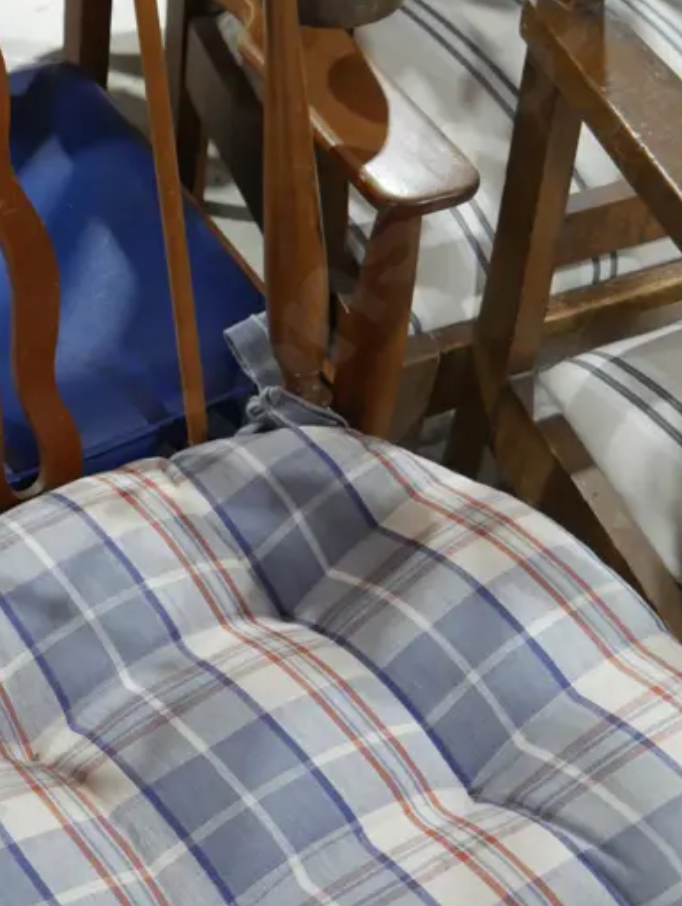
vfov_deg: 34.0
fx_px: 1469
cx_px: 118
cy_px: 596
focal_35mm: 56
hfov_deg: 25.6
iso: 800
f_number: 3.5
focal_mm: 14
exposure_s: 1/60
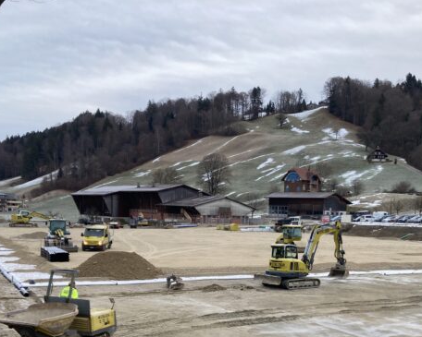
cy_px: 264
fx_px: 575
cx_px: 271
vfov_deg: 32.0
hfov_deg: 40.0
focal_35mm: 46
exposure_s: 1/121
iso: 32
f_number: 1.8
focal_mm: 3.99
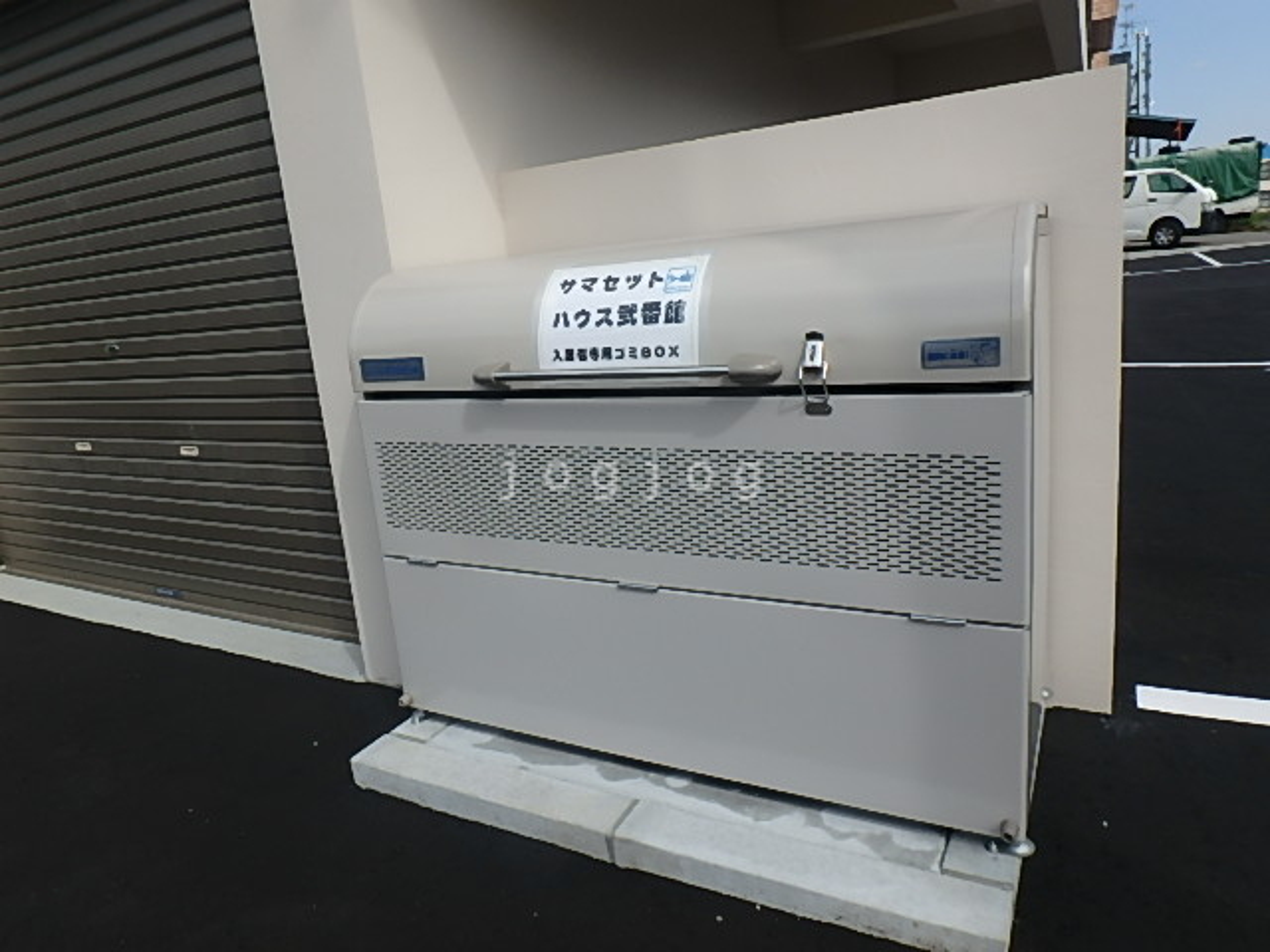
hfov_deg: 73.9
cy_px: 476
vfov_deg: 58.9
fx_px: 844
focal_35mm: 23
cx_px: 635
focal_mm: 4
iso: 125
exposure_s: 1/400
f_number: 6.3
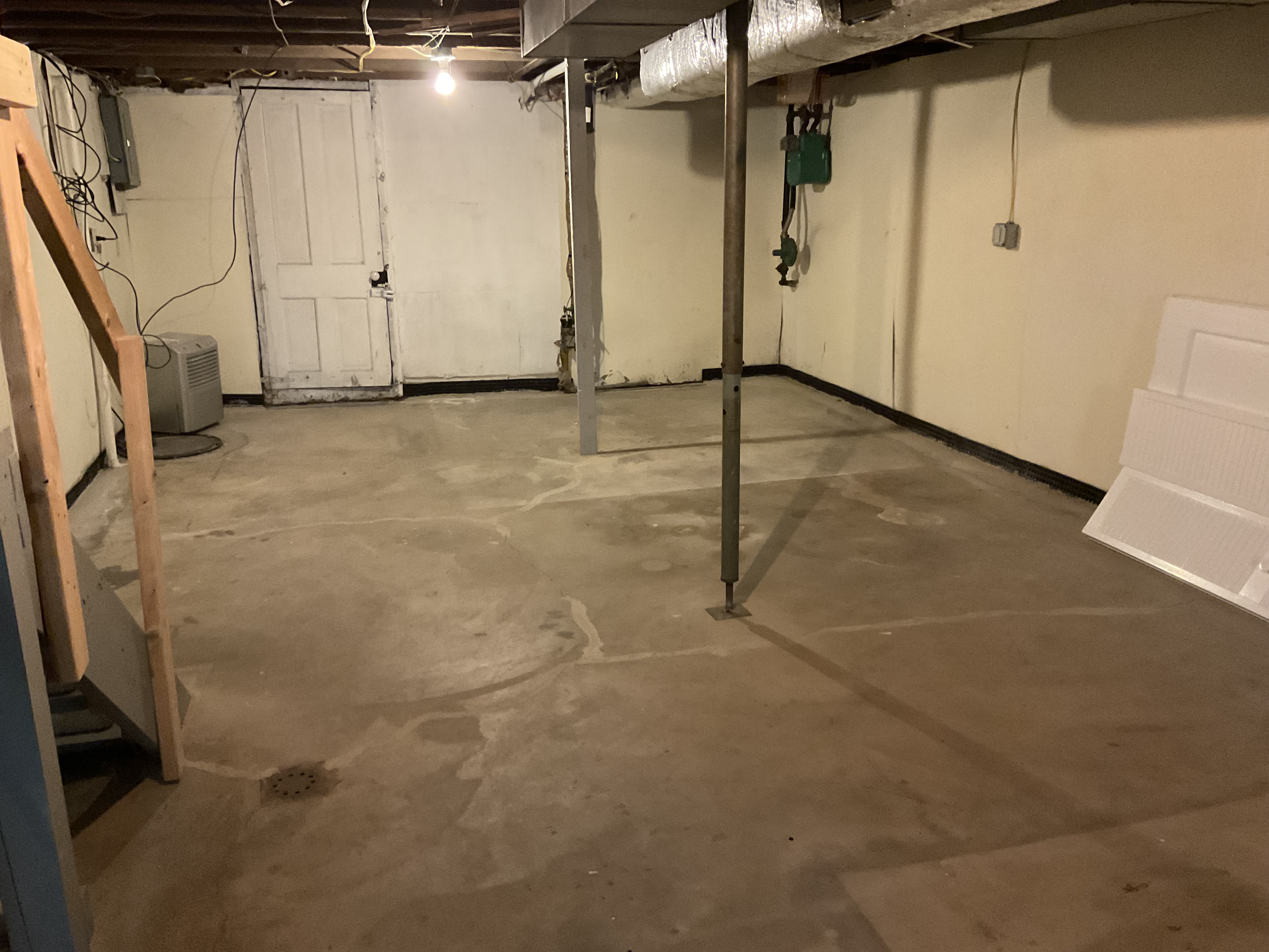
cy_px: 476
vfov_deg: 48.2
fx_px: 1063
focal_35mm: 29
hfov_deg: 61.7
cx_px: 634
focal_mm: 3
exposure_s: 1/30
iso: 500
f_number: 1.8
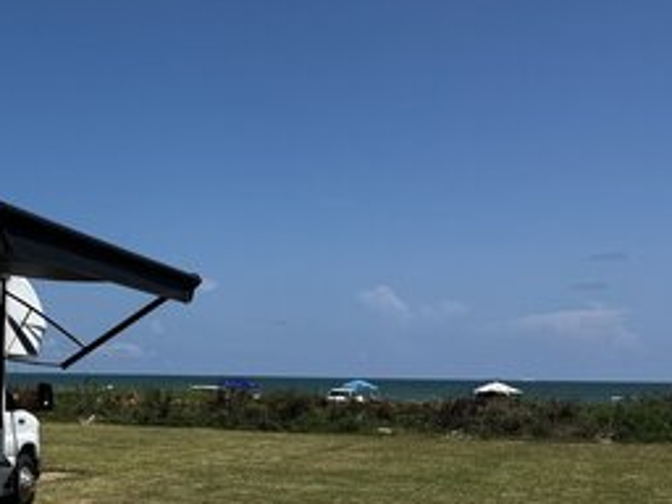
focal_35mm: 60
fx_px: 1165
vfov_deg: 24.4
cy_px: 276
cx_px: -71
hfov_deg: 29.0
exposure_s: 1/7092
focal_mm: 6.76
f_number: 1.78
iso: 80
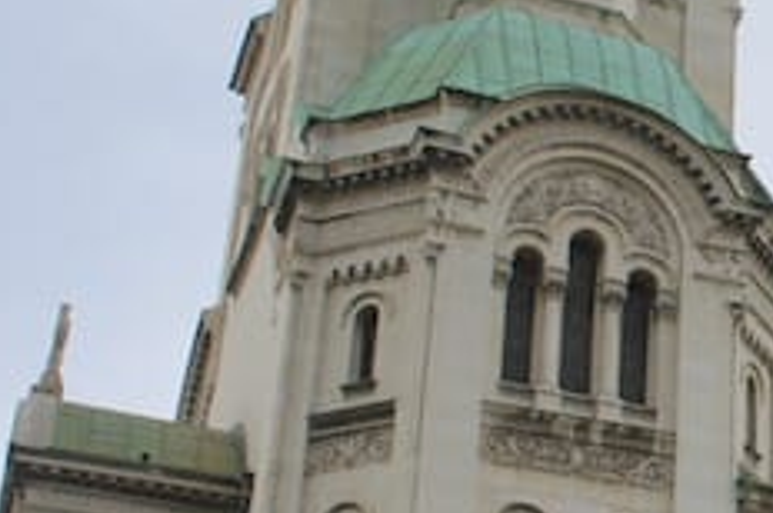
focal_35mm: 93
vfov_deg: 14.7
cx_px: 1023
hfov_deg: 20.0
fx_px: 1994
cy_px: 293
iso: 200
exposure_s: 1/160
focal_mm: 18
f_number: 7.1
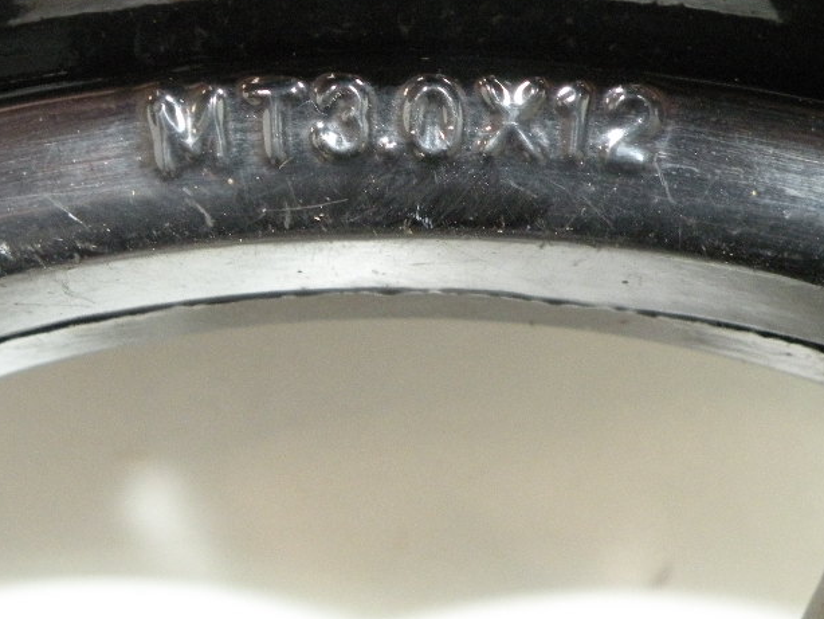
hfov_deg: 42.0
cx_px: 382
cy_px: 109
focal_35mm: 45
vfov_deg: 31.2
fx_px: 1072
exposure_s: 1/41.6
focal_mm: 4.7
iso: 400
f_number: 2.8
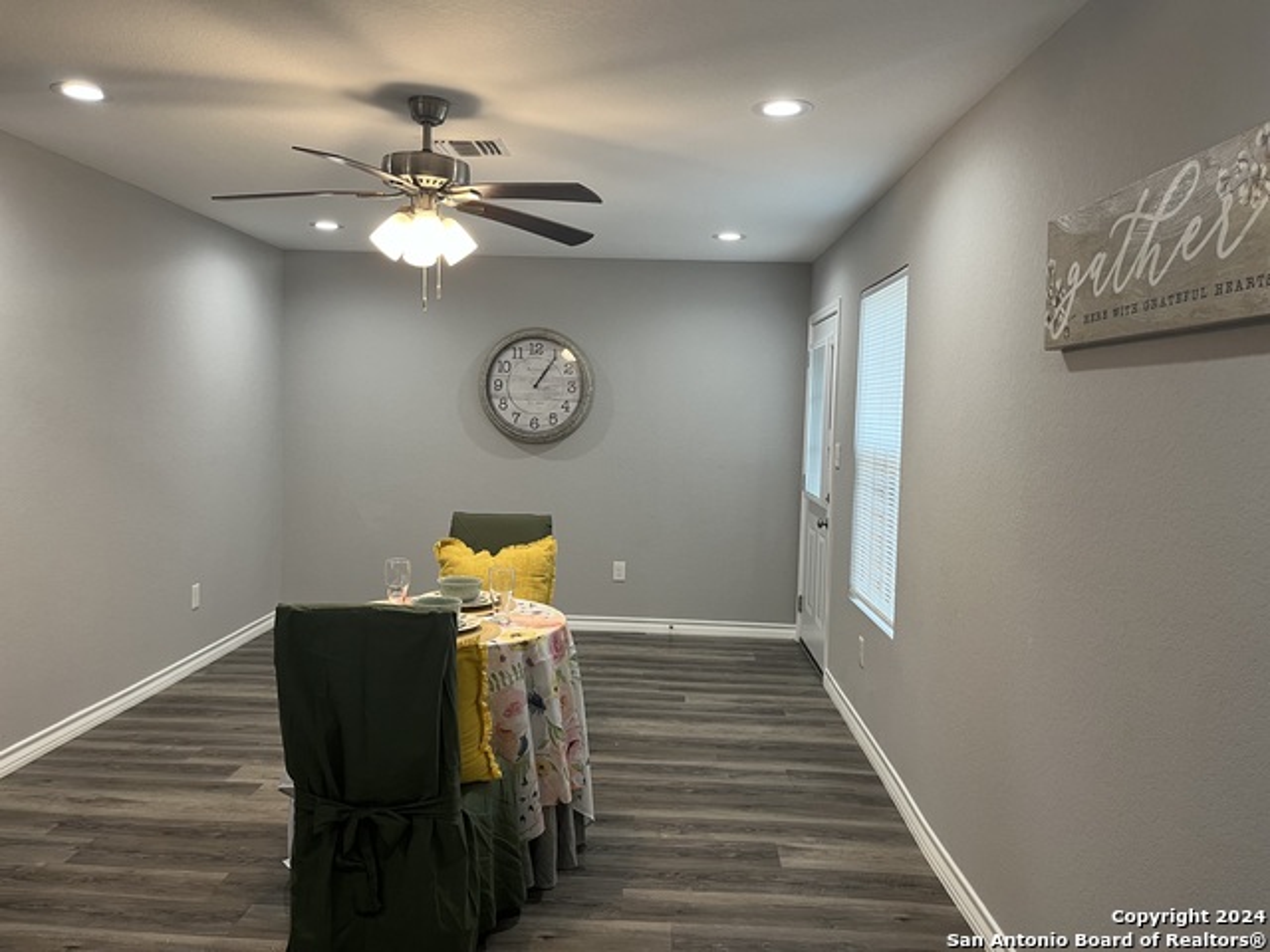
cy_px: 476
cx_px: 635
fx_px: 954
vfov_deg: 53.1
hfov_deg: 67.3
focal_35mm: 26
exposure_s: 1/60
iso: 80
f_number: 1.6
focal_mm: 5.1
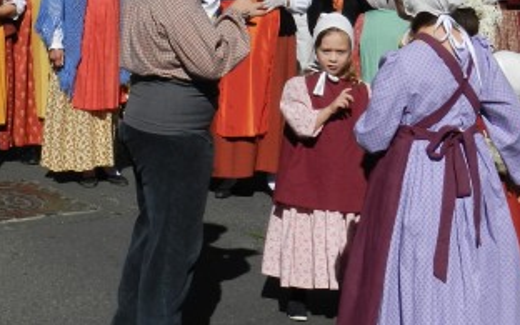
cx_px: 130
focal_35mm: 100
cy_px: 23
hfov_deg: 20.6
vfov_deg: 13.0
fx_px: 1417
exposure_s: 1/1250
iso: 160
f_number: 5
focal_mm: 8.1
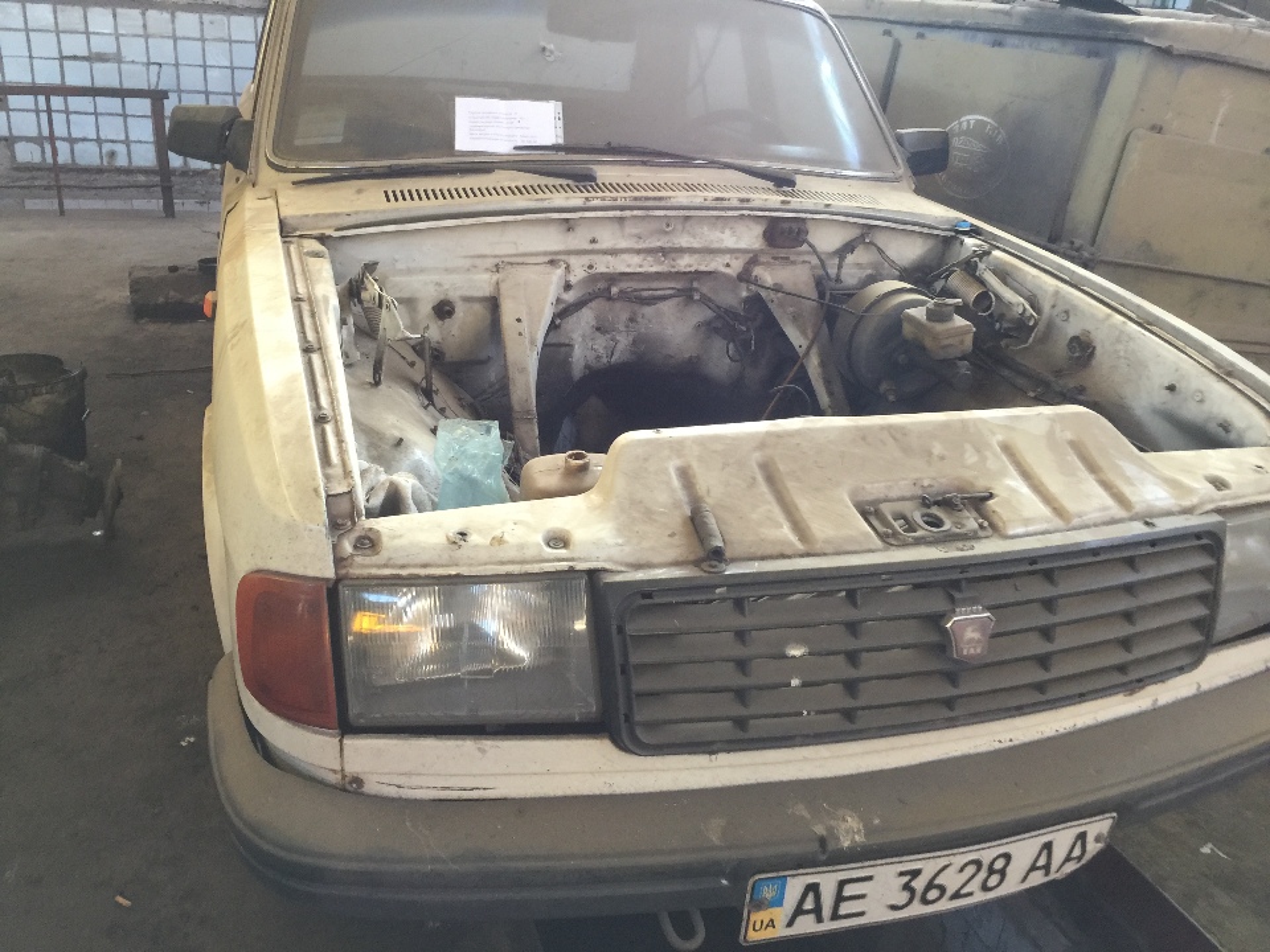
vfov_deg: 48.2
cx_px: 635
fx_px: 1064
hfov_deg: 61.7
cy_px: 476
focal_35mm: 29
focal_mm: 4.15
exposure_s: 1/17
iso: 64
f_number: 2.2
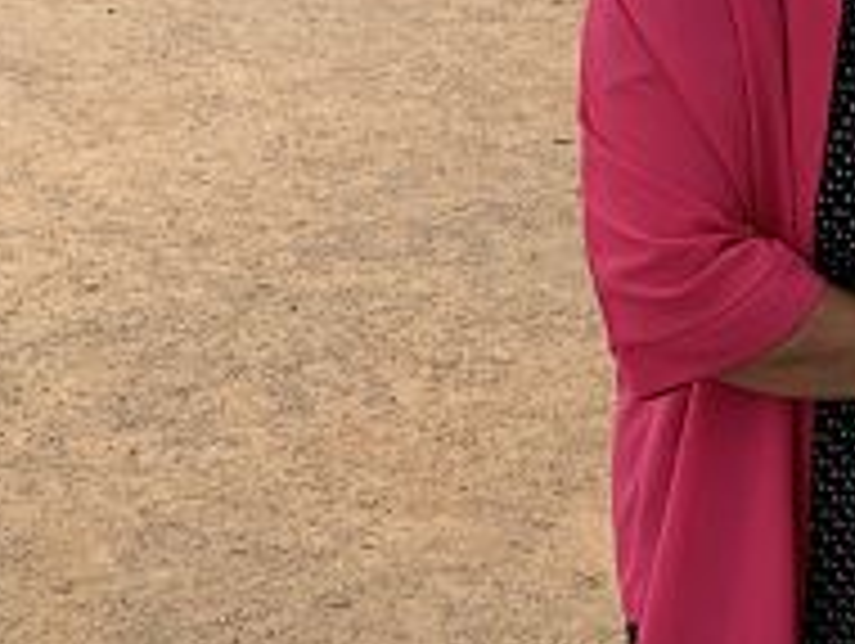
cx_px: 1280
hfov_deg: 18.9
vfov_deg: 15.2
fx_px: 2251
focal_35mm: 91
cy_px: -295
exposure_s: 1/173
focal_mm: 4.25
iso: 25
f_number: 1.8
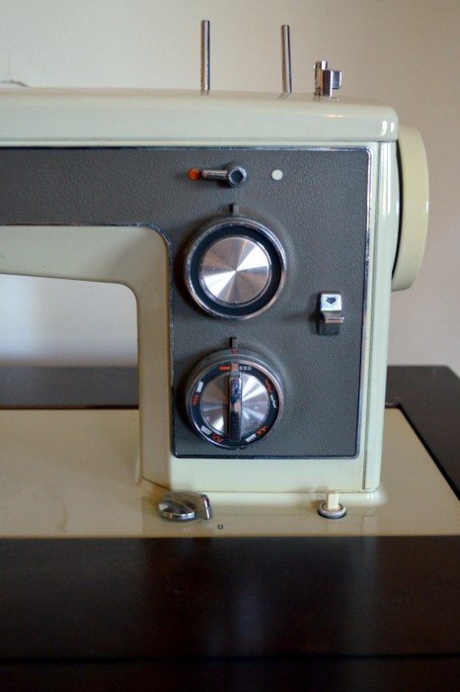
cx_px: 230
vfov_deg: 46.4
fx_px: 806
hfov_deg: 31.9
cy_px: 346
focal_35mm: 42
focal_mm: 28
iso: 800
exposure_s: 1/15
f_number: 4.5
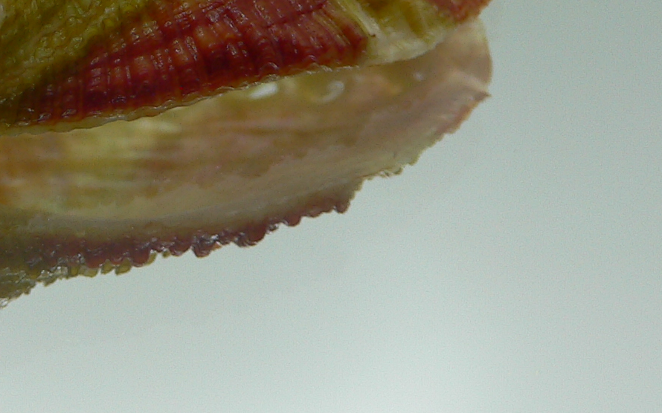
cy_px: -22
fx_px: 1515
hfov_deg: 24.1
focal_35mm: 84
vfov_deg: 15.2
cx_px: 97
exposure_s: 1/100
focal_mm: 4.6
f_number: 2.8
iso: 80
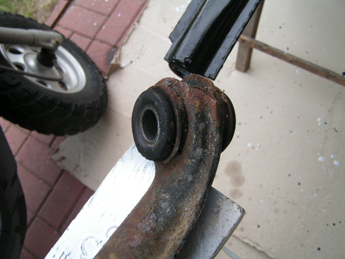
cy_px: 132
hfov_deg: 47.9
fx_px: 389
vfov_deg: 36.8
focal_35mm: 39
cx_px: 174
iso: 50
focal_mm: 6.3
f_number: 3.2
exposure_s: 1/40
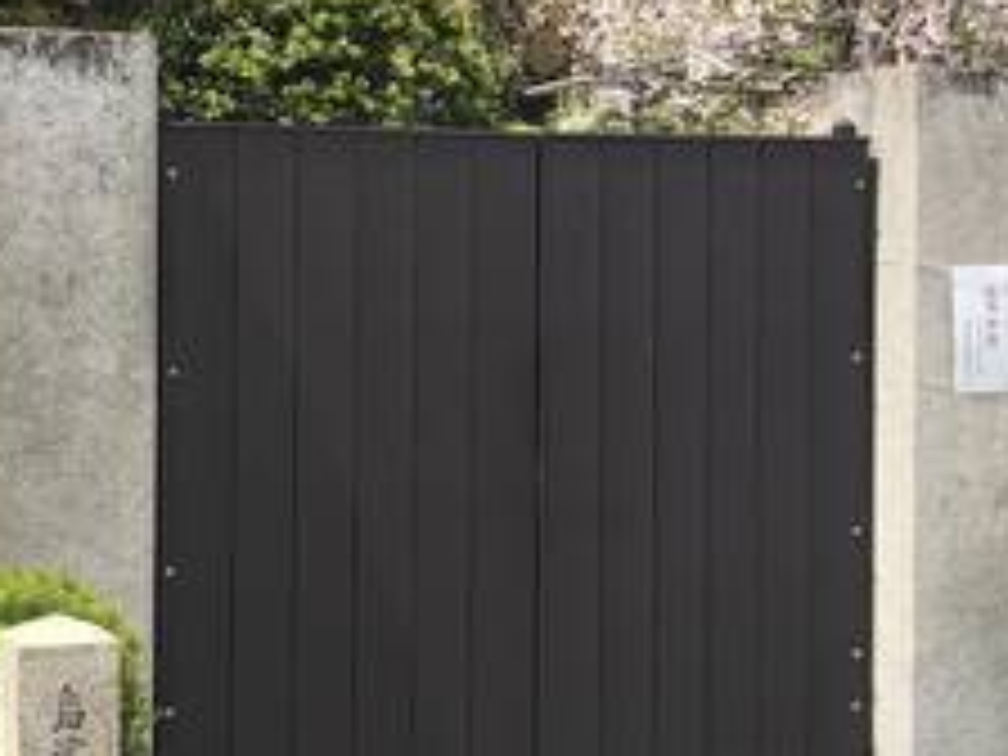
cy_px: 338
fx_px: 2330
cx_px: 526
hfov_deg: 24.4
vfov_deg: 18.4
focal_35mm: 80
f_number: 1.8
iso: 20
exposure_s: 1/1277
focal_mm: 3.99
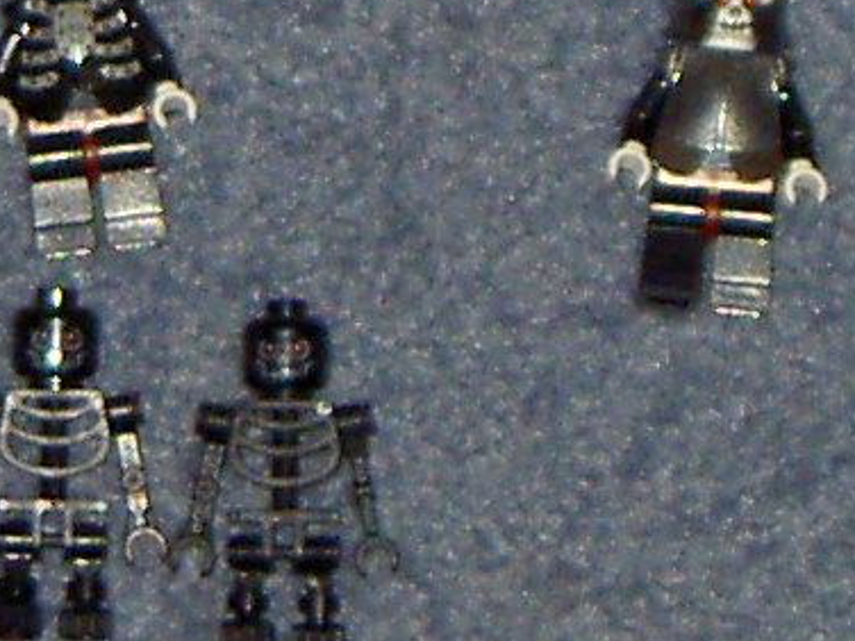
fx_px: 7212
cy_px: 7
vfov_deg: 5.1
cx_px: -9
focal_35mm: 292
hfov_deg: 6.8
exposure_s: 1/60
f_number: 2.8
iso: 200
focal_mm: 8
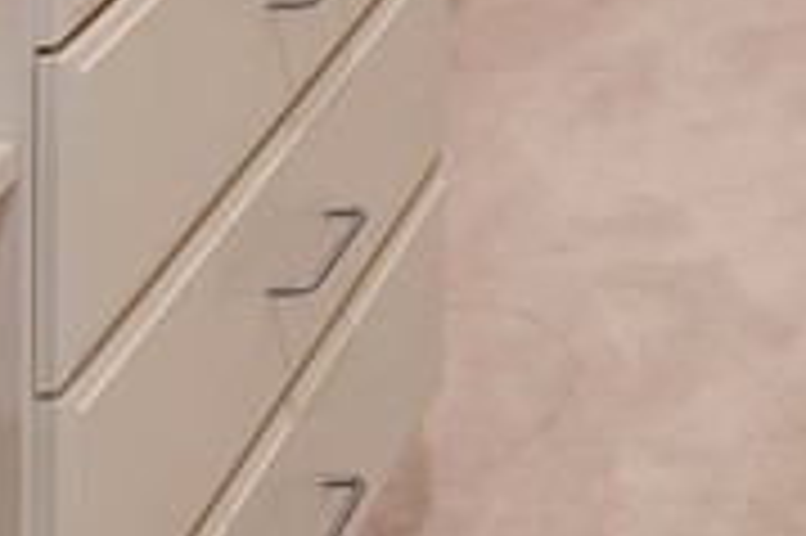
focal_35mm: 103
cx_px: 1245
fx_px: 2304
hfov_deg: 17.6
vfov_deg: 10.2
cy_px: -1002
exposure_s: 1/5
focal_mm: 17
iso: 200
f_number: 8
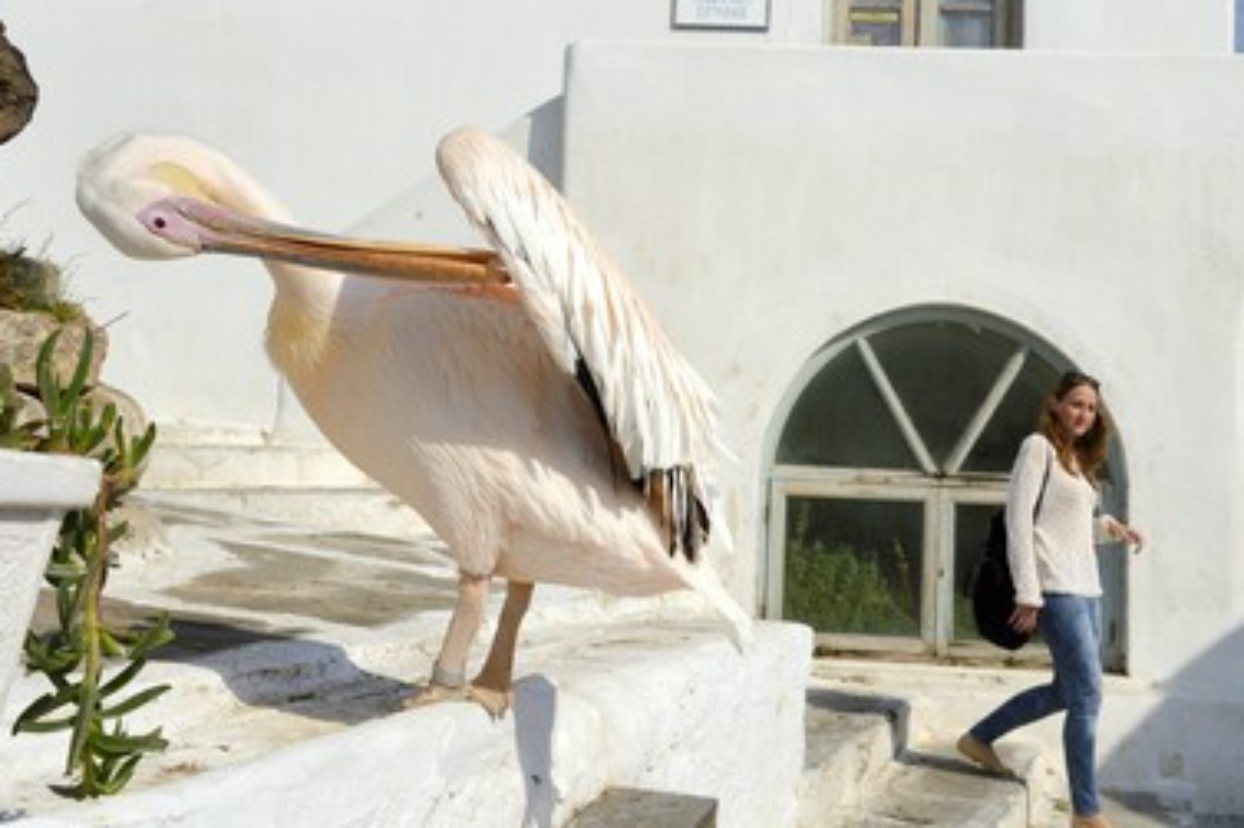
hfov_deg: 49.5
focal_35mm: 39
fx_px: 1347
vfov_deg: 34.2
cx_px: 670
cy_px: 393
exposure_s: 1/320
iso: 200
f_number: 13
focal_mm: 35
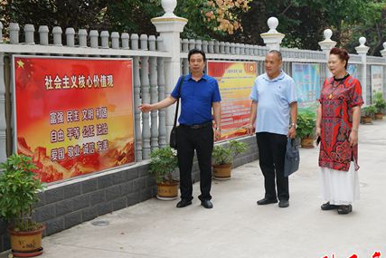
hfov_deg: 33.9
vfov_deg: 23.0
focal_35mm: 59
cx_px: 197
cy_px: 120
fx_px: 633
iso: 100
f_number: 6.3
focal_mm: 42
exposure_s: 1/80
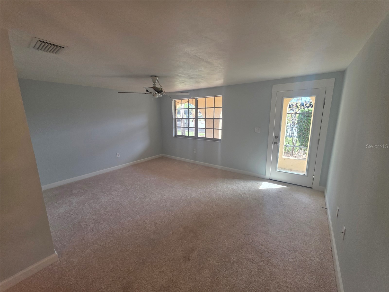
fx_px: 146
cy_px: 146
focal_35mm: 13
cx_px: 194
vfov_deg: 89.9
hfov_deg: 106.2
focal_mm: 2.2
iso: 80
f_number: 1.9
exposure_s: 1/120
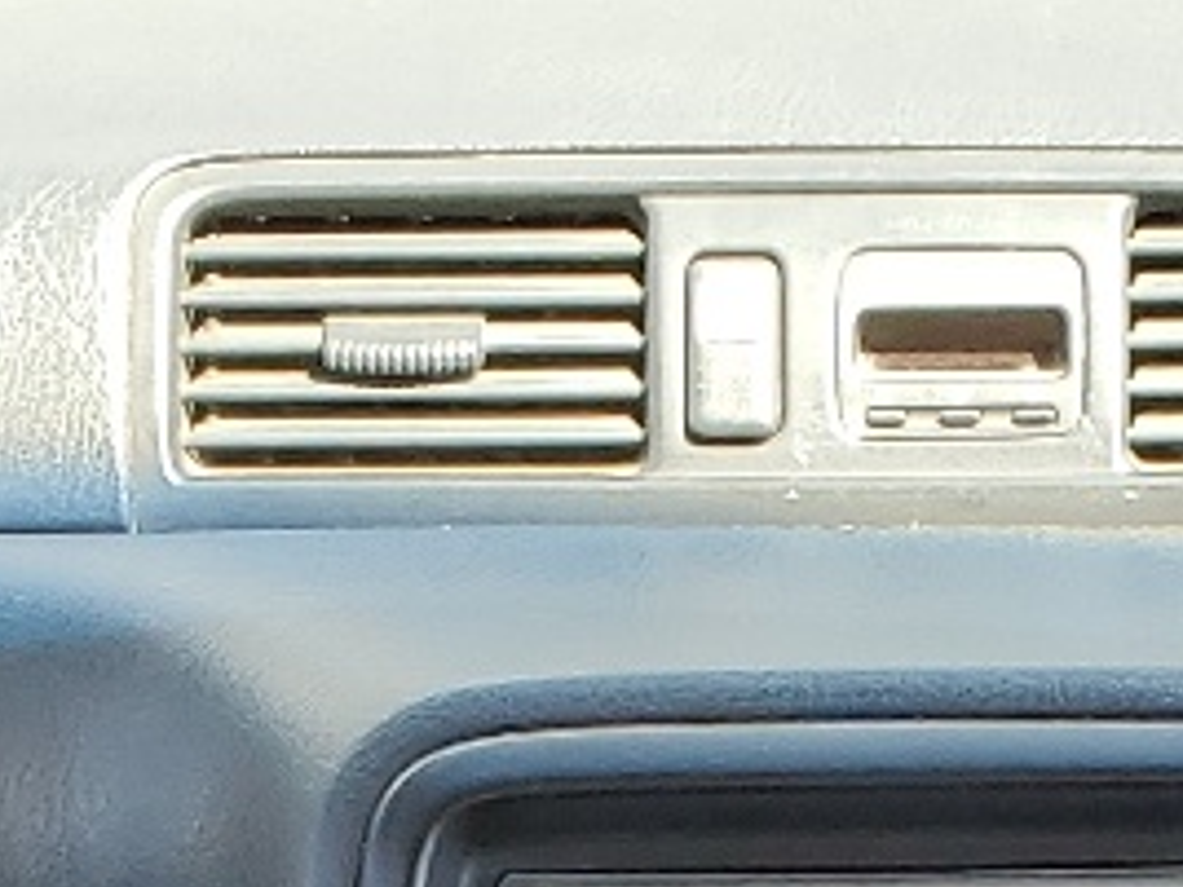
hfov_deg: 12.7
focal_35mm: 155
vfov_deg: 8.3
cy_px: 2529
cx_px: 587
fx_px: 5297
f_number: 1.5
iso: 50
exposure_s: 1/125
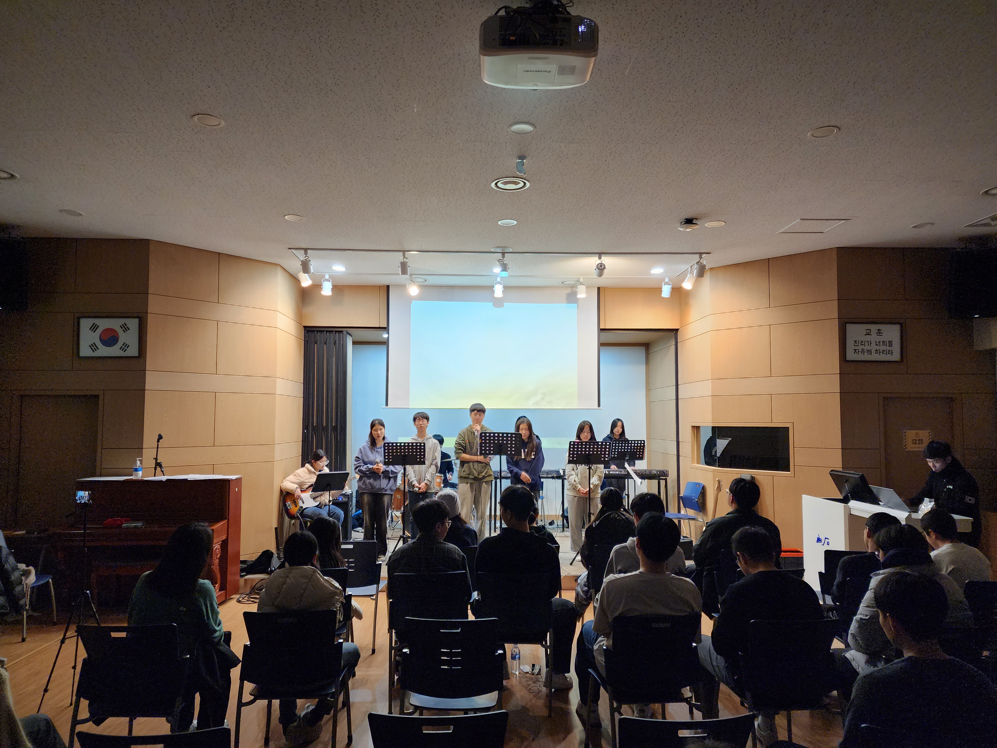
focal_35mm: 23
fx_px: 662
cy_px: 374
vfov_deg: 58.9
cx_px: 498
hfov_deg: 73.9
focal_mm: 6.4
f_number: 1.8
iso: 500
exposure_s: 1/120
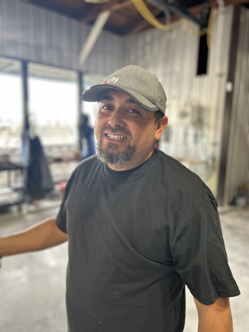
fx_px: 249
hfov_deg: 53.1
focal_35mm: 26
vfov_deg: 67.3
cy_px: 166
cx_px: 124
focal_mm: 5.7
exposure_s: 1/121
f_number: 1.5
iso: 100
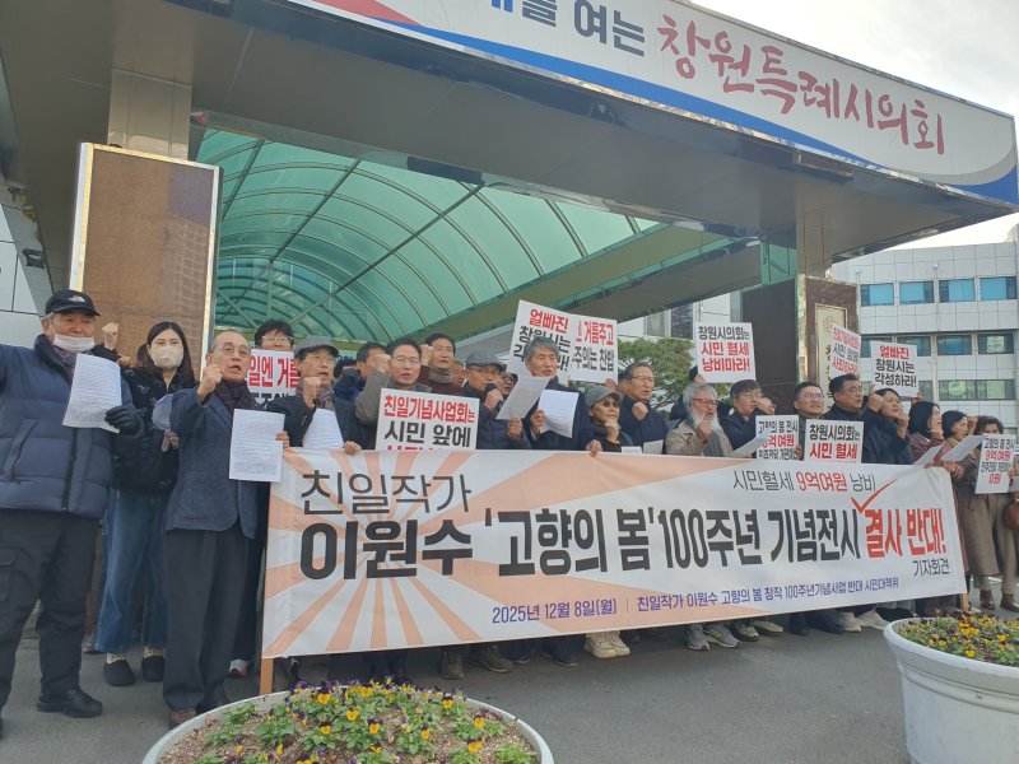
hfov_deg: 67.3
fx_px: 765
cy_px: 382
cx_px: 510
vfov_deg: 53.1
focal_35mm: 26
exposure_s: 1/445
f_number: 2.4
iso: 50
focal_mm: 4.3
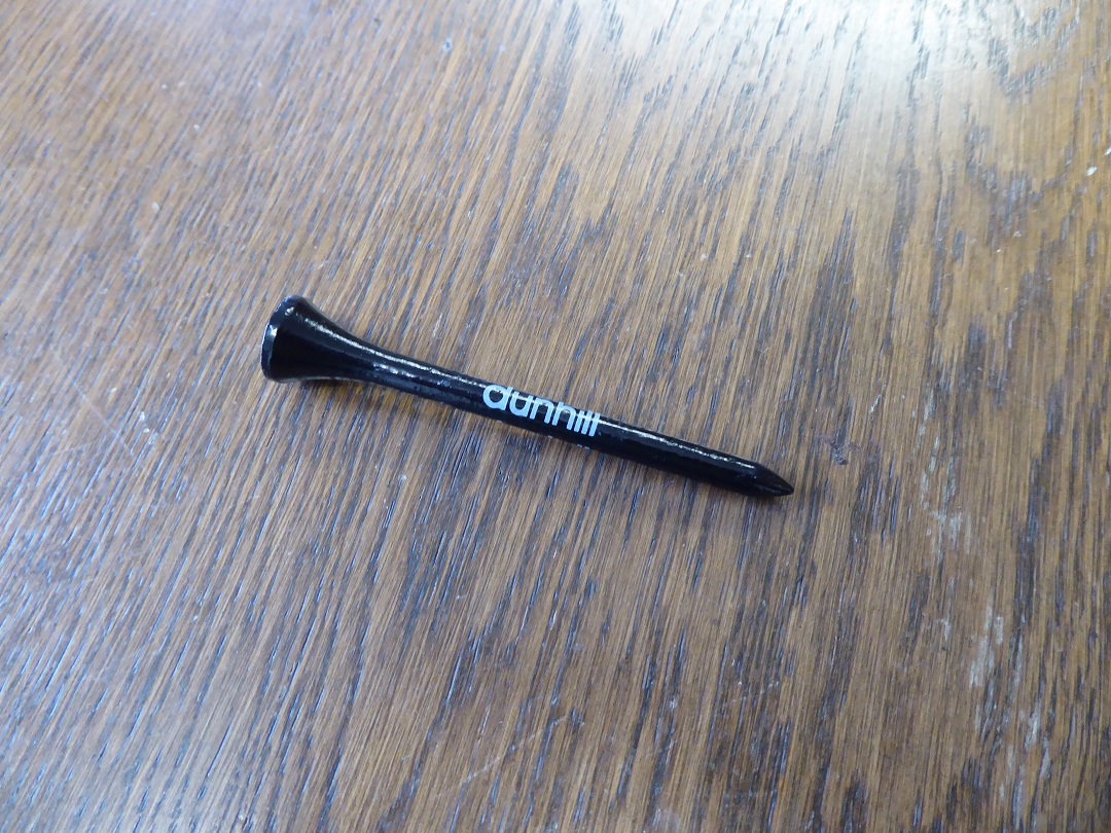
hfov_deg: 69.4
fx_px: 802
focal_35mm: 25
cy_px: 416
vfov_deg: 54.9
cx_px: 556
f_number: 3.3
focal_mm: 4.3
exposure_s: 1/15
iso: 400
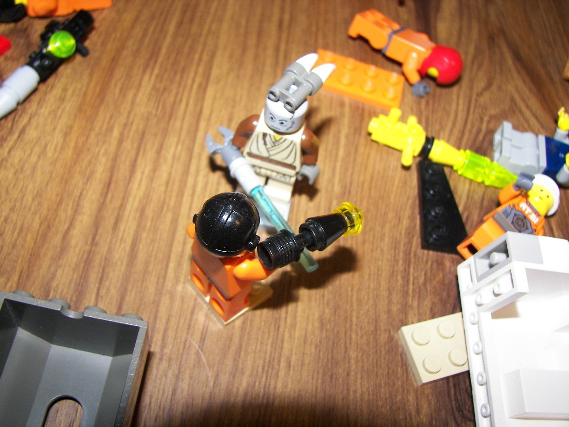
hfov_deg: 51.4
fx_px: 592
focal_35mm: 36
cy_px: 214
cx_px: 284
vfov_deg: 39.7
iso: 100
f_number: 2.8
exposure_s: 1/30
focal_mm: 6
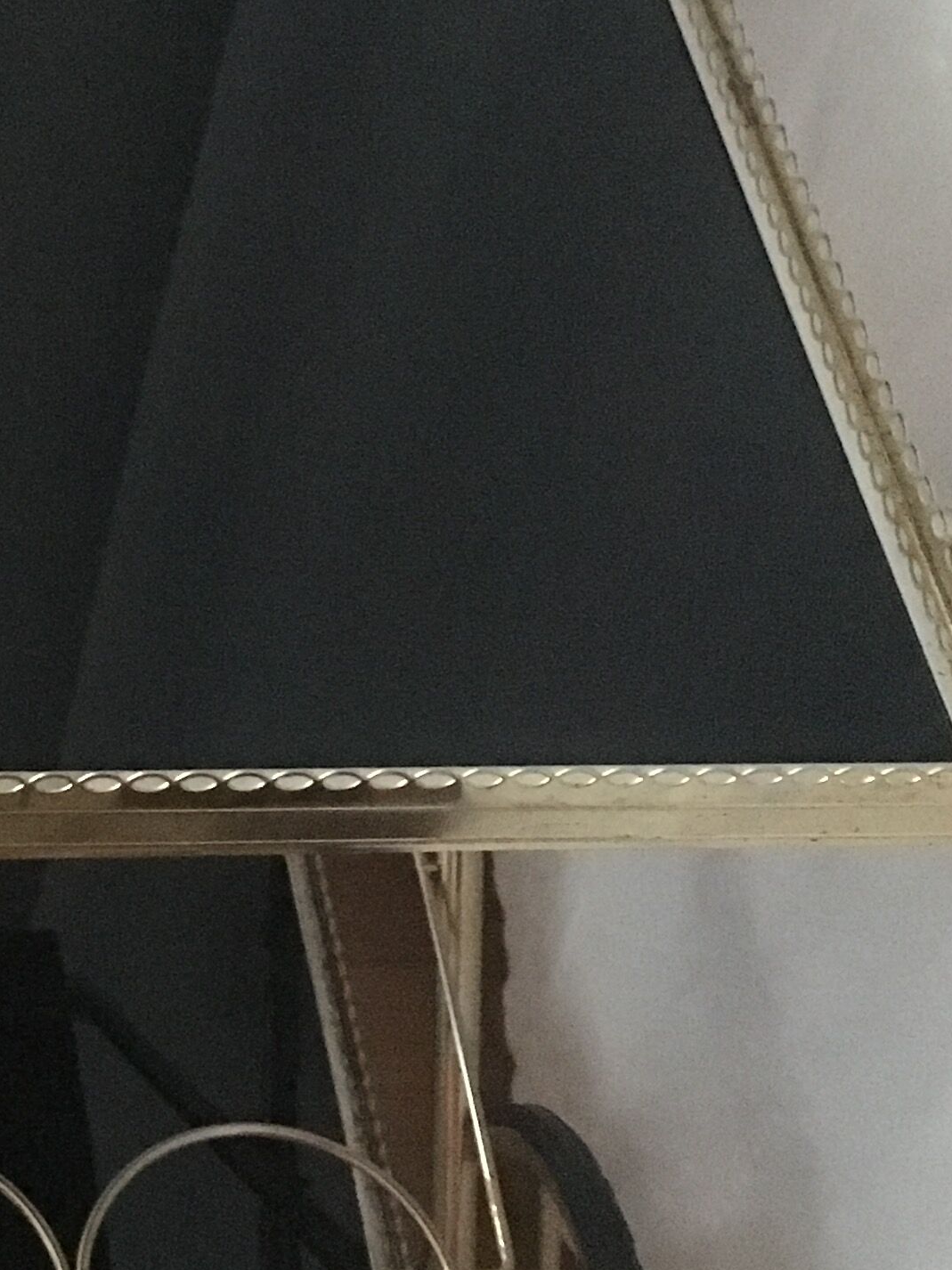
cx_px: -94
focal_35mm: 82
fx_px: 3008
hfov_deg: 17.4
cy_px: 568
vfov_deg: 23.8
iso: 1000
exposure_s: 1/17
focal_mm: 4.15
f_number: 2.2
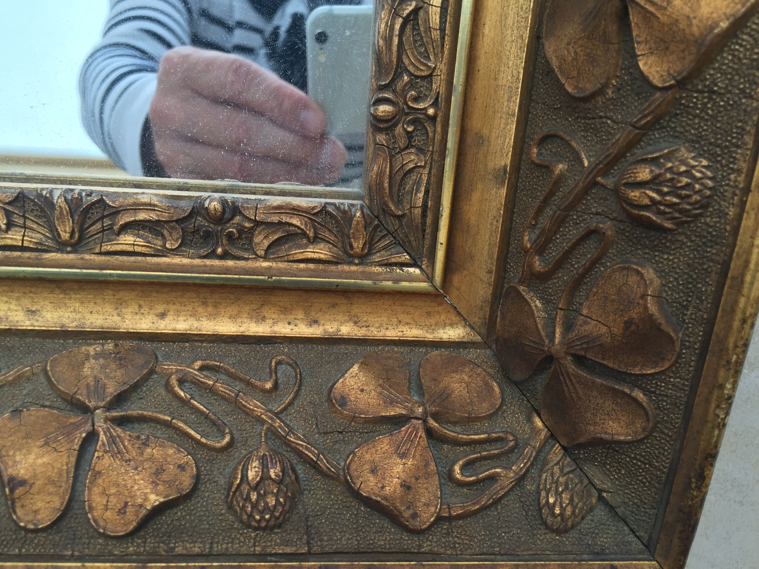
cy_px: 284
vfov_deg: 48.2
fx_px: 636
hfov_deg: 61.7
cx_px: 380
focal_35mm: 29
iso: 40
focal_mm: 4.15
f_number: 2.2
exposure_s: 1/120
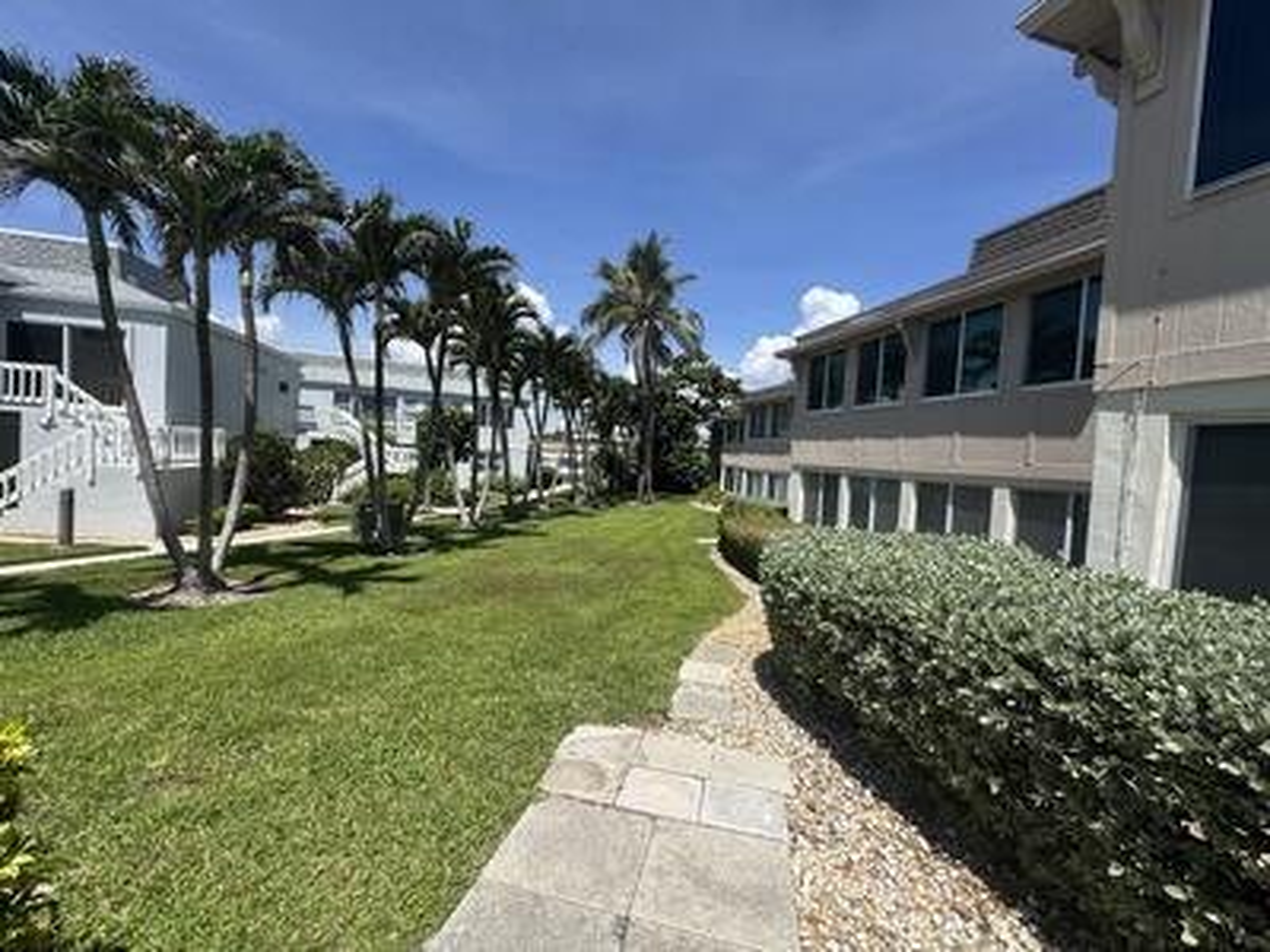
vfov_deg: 85.7
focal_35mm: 14
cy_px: 476
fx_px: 514
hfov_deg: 102.1
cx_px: 635
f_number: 2.2
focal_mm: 2.22
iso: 50
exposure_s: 1/2028
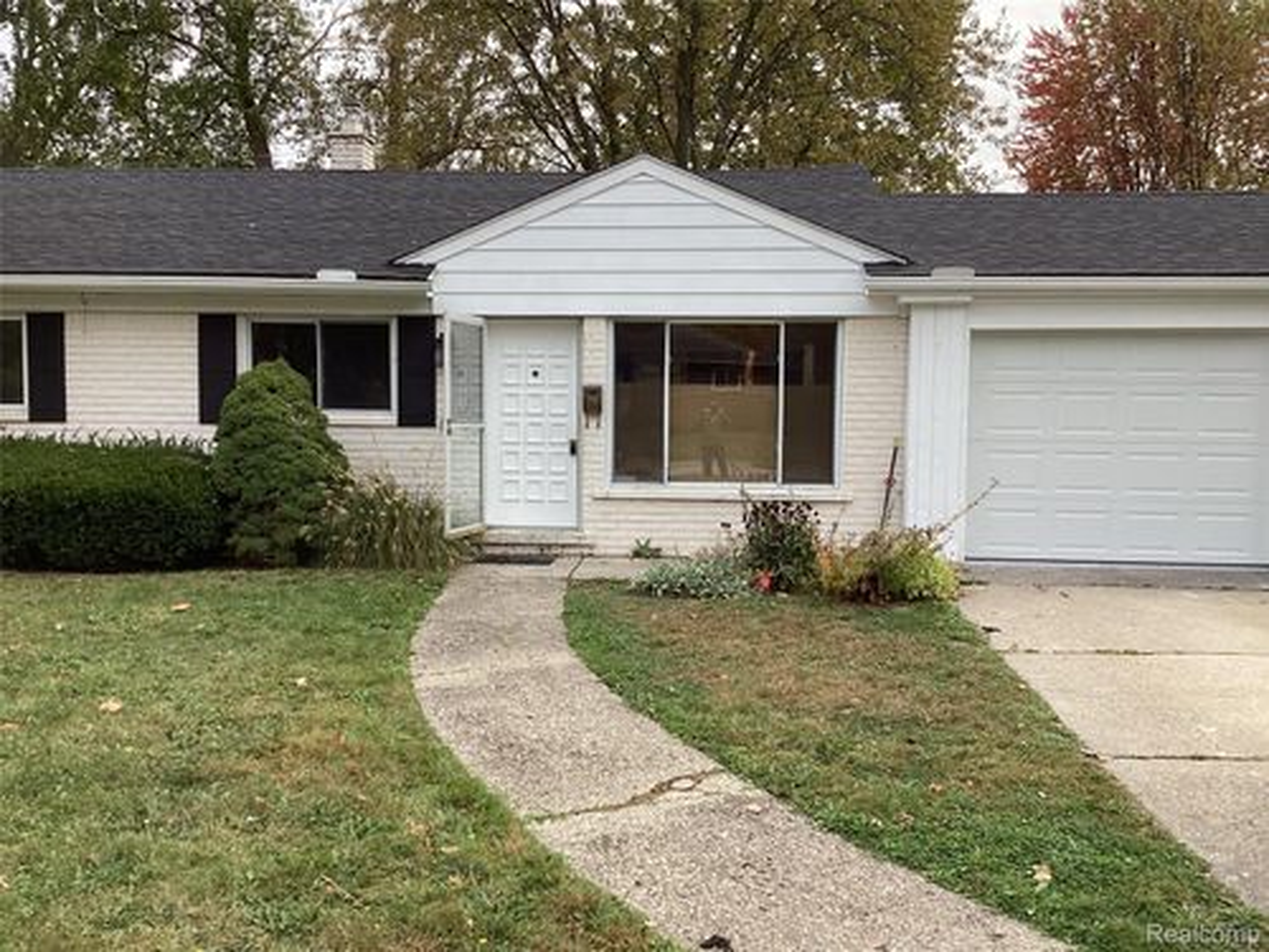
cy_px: 476
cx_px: 634
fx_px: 1136
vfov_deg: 45.4
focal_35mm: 31
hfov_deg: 58.4
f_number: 2.4
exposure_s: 1/317
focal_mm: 3.3
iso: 25
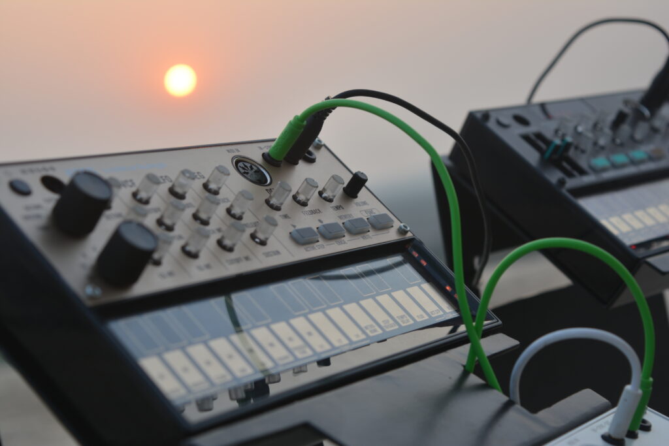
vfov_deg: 16.6
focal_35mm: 82
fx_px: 1533
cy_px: 223
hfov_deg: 24.6
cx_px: 334
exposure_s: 1/100
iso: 100
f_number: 6.3
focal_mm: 55
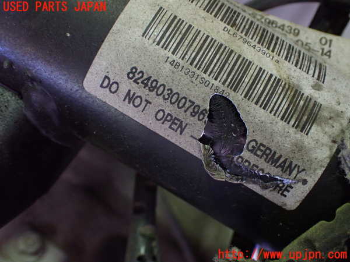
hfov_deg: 45.8
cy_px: 131
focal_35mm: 41
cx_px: 175
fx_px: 415
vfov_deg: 35.1
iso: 1000
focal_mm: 7.31
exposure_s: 1/40
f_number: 2.8
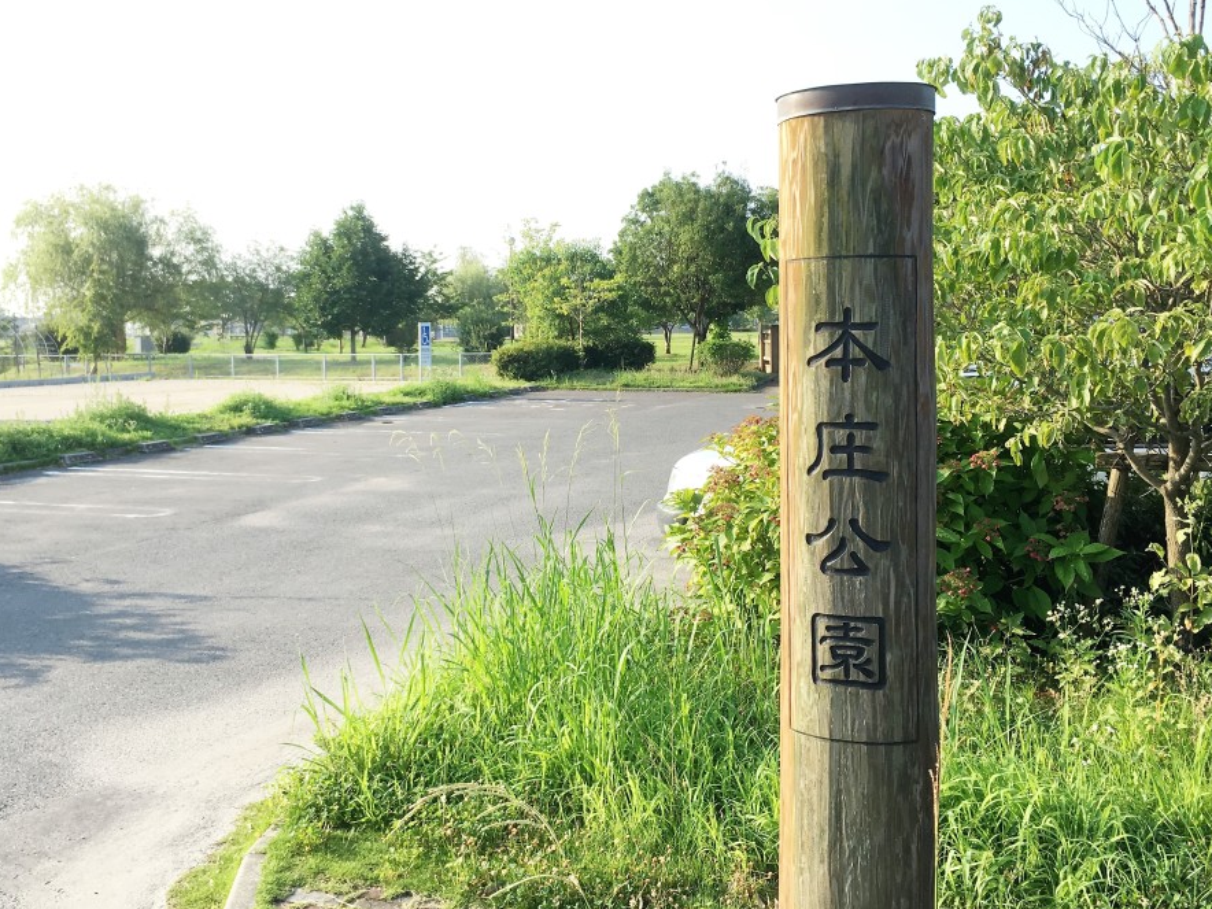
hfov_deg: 52.6
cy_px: 385
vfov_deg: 40.6
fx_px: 1225
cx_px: 571
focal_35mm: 35
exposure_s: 1/411
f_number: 2.2
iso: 25
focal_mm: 4.15
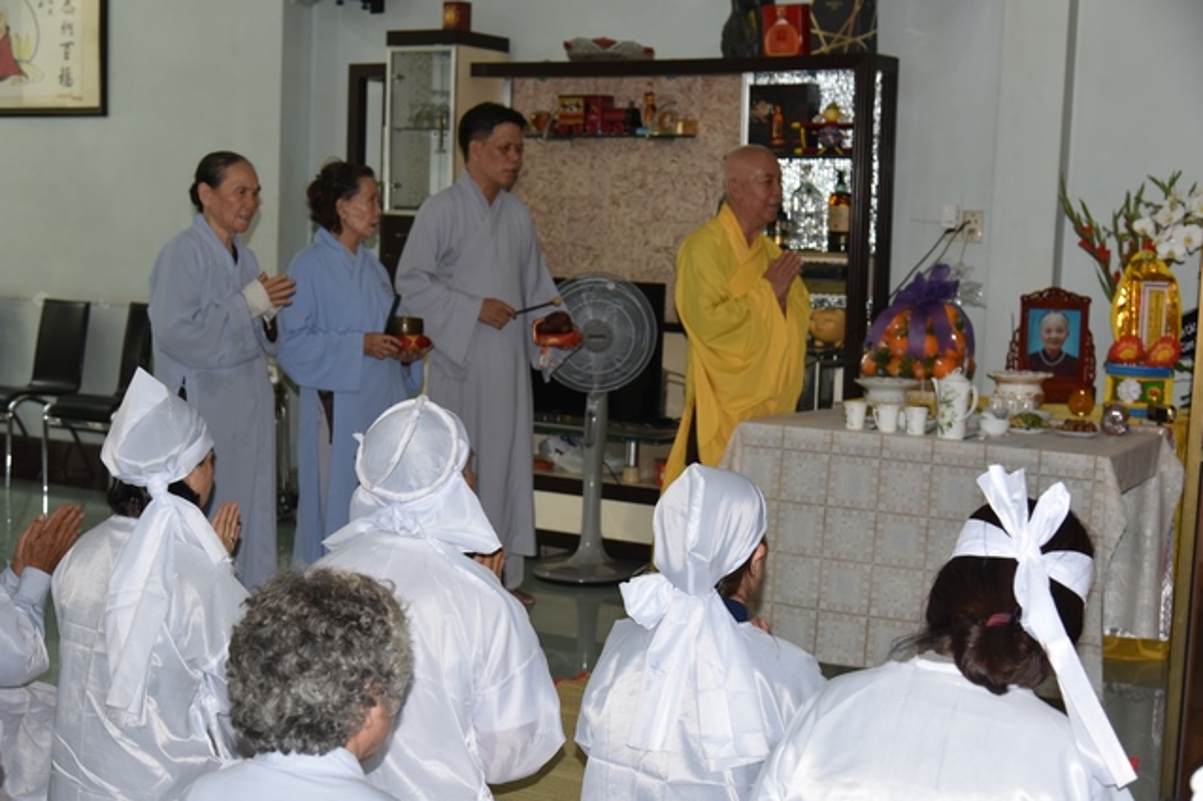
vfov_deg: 26.5
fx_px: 1704
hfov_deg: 38.9
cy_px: 407
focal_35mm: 51
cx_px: 592
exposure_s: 1/60
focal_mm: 50
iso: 640
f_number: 4.5
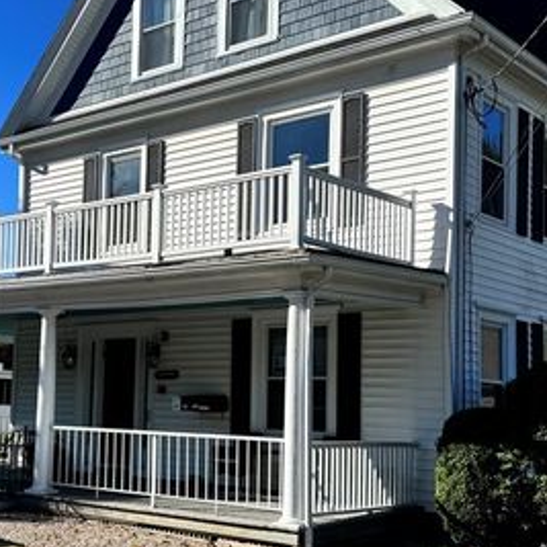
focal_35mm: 53
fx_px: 948
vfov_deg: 32.1
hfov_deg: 31.9
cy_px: 323
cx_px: 176
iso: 80
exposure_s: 1/4310
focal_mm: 6.76
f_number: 1.78
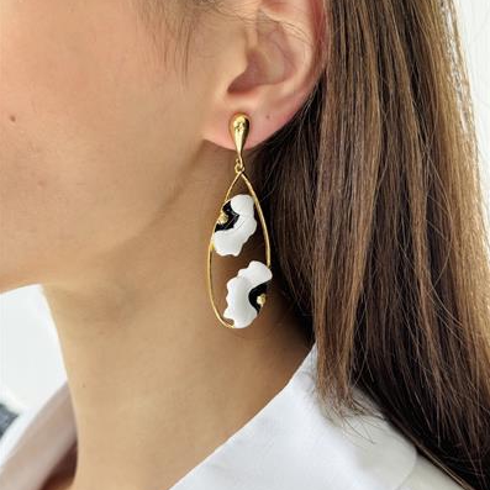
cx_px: 244
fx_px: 913
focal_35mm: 57
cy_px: 203
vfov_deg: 30.0
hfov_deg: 30.0
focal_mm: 6.76
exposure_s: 1/170
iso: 100
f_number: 1.78
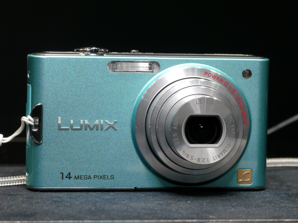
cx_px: 149
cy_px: 112
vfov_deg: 11.7
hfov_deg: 15.5
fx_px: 1093
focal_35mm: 127
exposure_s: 1/60
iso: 400
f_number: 8
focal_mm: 45
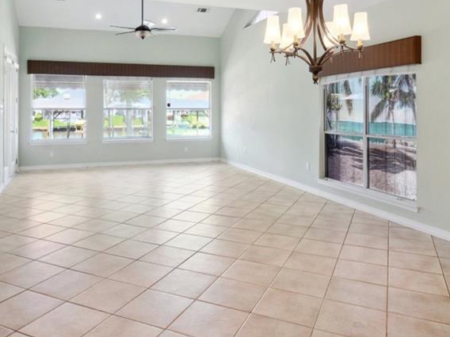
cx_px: 216
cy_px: 101
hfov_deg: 67.3
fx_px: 338
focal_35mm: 26
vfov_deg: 51.6
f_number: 11
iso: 200
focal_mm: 10
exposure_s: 1/5
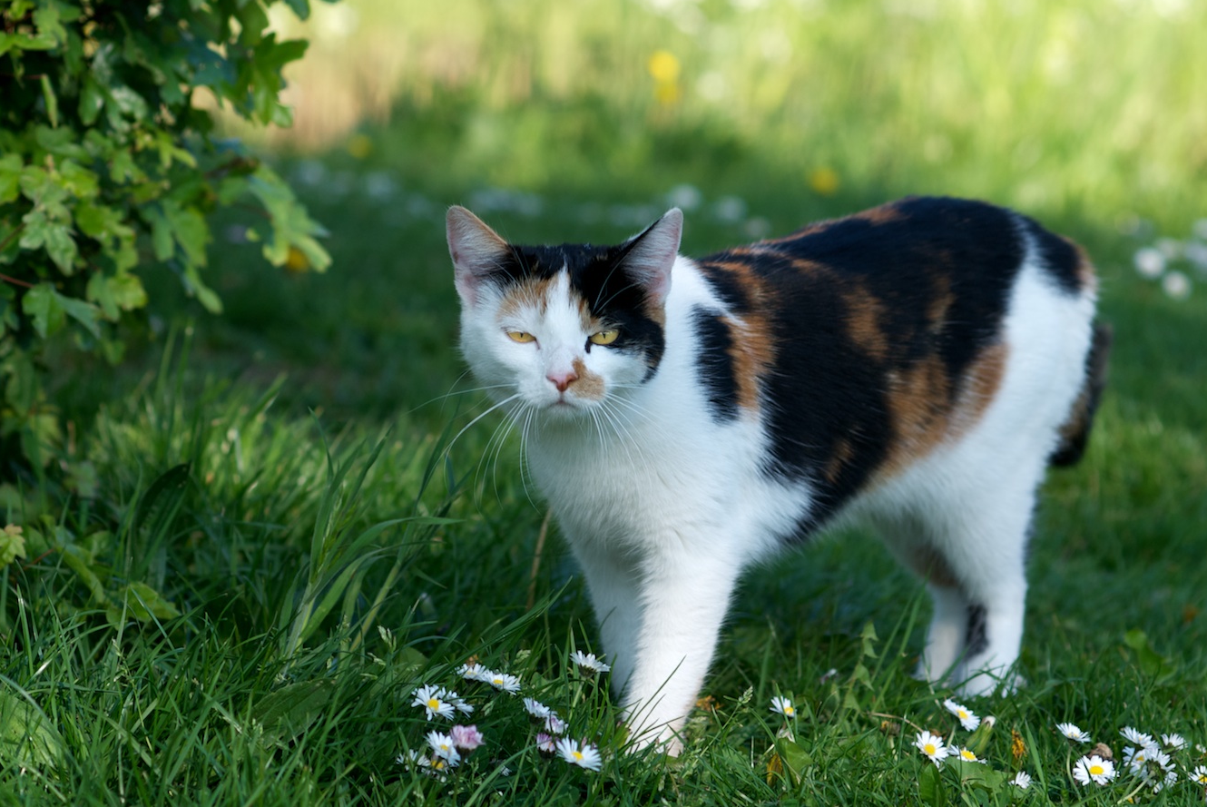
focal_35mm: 148
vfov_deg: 9.3
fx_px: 4952
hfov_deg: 13.9
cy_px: 421
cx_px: 636
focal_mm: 85
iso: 100
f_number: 4
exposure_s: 1/400
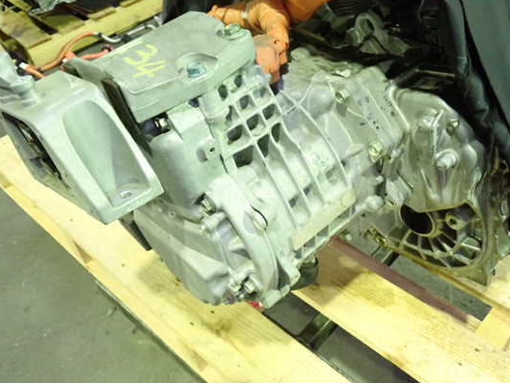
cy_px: 191
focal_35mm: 34
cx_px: 264
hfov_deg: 53.9
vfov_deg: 41.8
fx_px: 501
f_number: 2.3
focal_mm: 5.4
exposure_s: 1/25
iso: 800
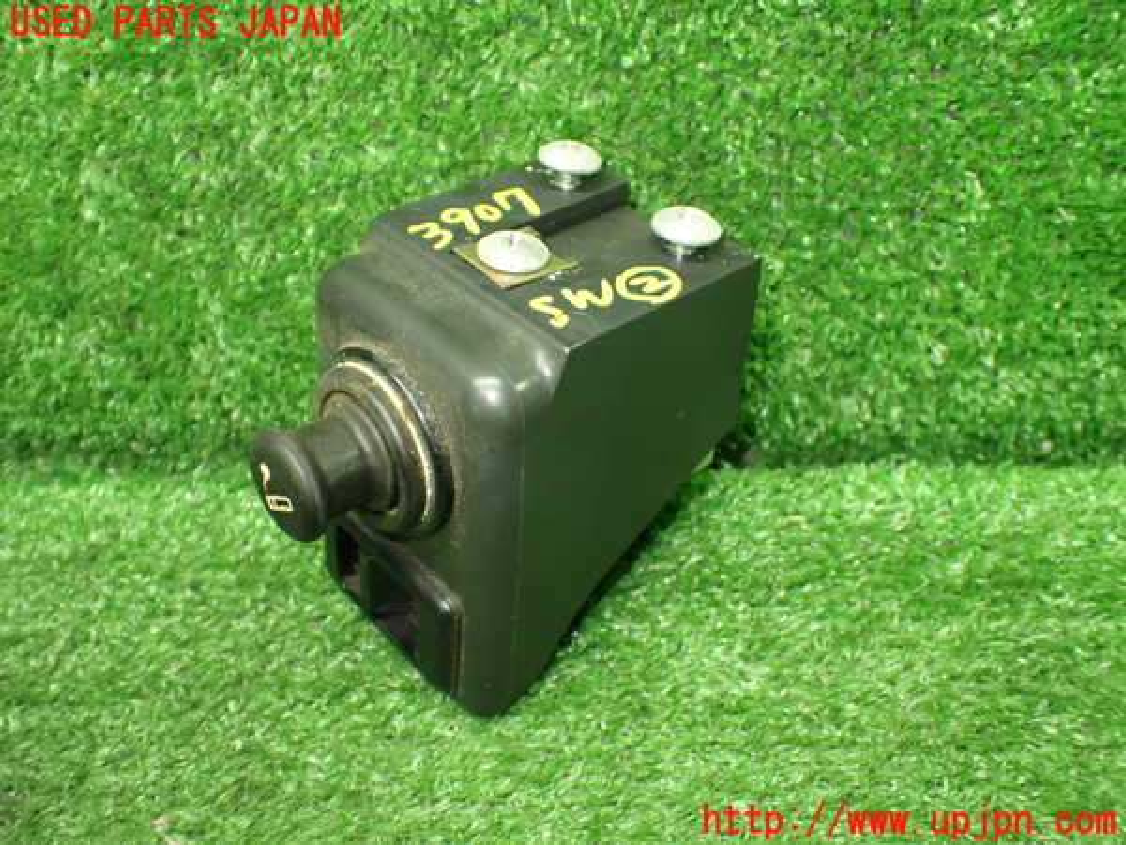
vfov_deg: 44.2
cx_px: 563
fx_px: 1041
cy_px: 422
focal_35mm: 32
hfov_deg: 56.8
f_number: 2.4
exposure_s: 1/60
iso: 800
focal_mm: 5.79
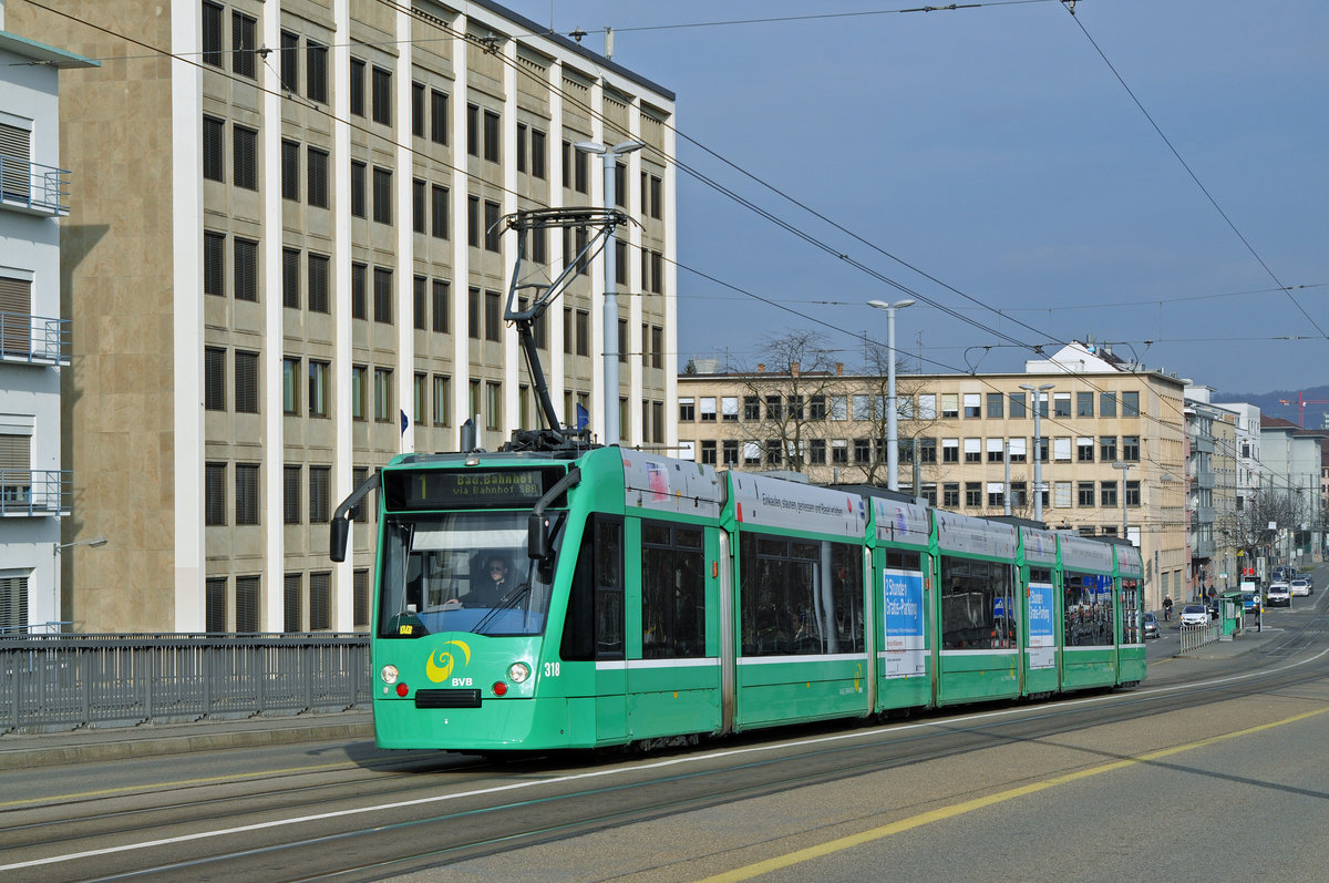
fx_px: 2876
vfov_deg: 17.4
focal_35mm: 78
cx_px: 664
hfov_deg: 26.0
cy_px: 442
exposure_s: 1/1000
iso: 400
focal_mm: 52
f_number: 9
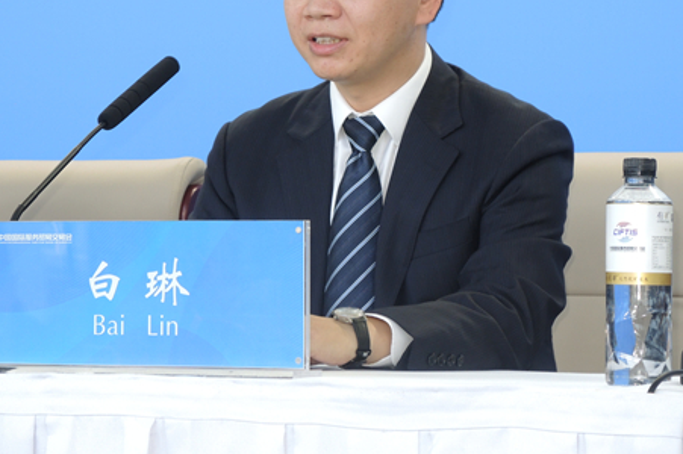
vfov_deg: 7.3
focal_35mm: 187
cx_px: 333
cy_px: 118
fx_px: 3545
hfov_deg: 11.0
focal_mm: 28.4
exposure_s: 1/80
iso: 360
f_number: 3.5
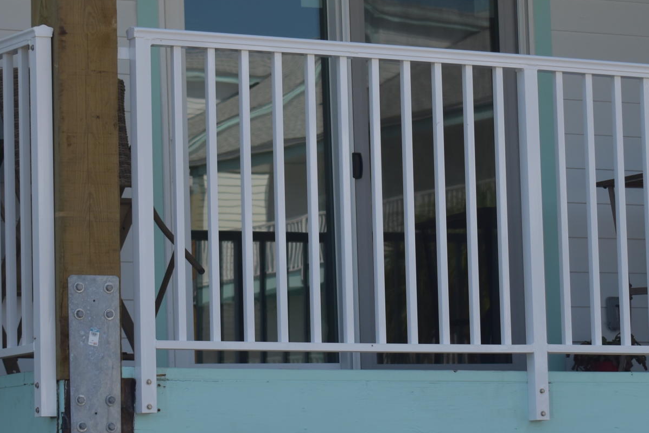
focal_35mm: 169
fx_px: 3052
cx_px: 462
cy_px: 179
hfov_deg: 12.1
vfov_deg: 8.1
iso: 125
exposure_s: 1/500
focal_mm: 45
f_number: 5
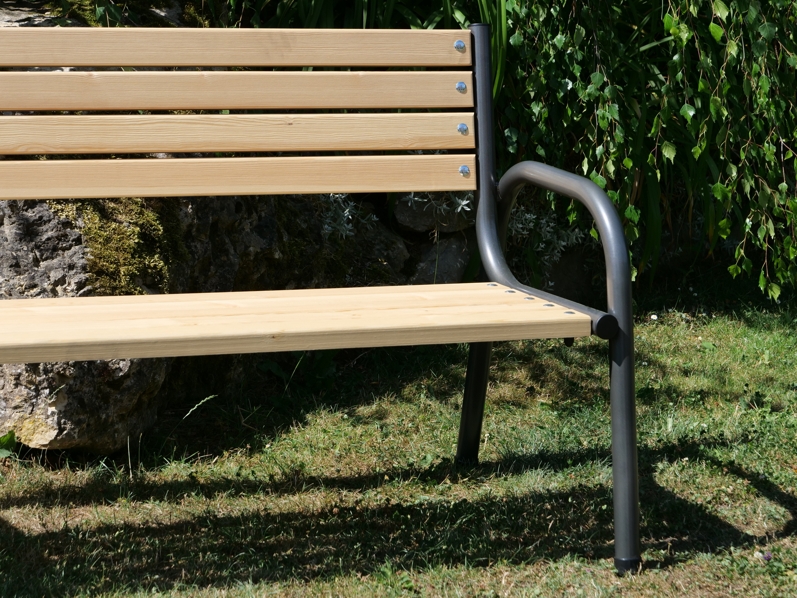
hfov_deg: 18.2
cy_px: 299
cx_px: 398
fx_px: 2487
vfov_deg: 13.7
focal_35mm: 108
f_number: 6.3
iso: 200
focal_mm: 54
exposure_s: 1/640
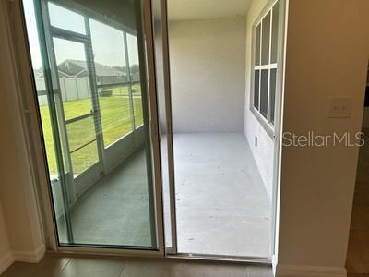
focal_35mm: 26
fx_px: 277
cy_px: 138
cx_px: 184
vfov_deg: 53.1
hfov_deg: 67.3
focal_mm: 5.7
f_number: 1.5
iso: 50
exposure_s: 1/210
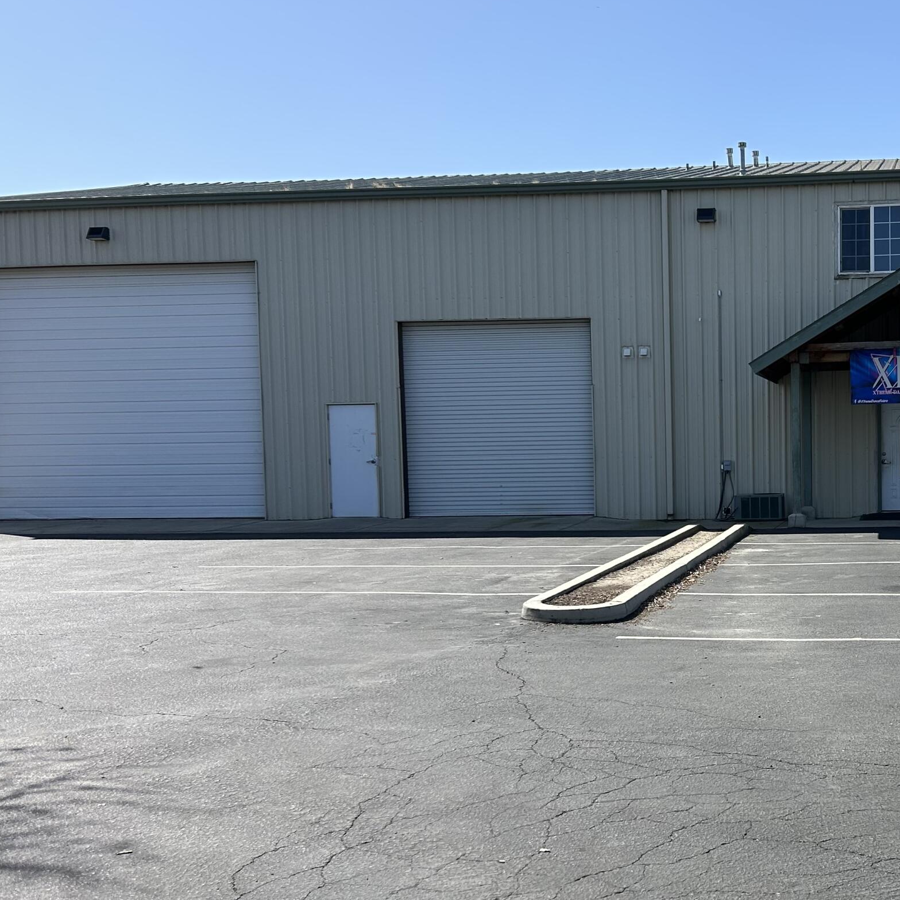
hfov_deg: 36.3
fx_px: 1294
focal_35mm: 44
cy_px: 509
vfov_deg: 38.3
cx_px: 783
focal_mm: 5.7
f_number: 1.5
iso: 50
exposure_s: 1/3704
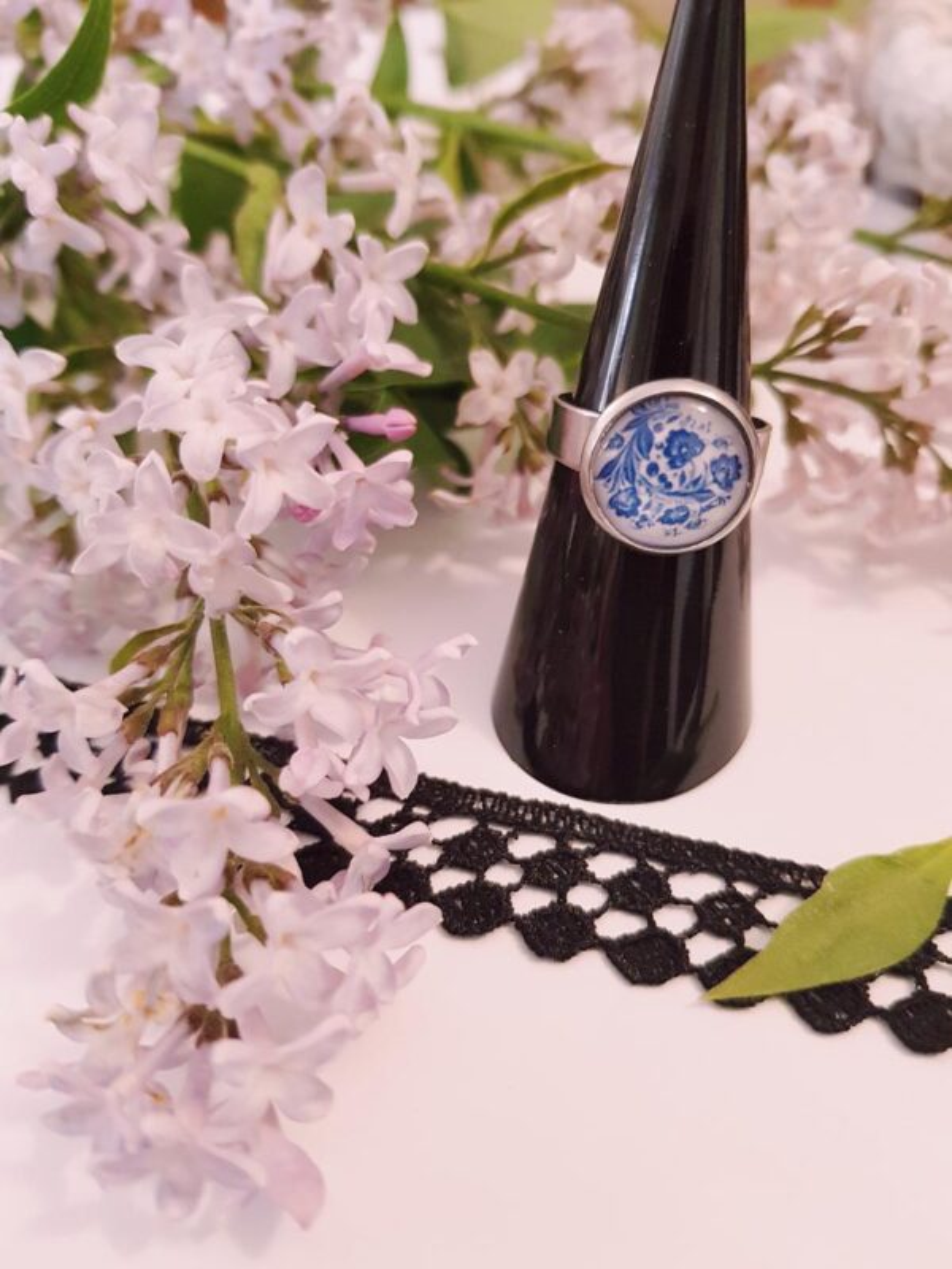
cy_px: 634
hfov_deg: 53.1
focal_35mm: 26
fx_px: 953
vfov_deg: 67.3
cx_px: 476
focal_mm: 4.2
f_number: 1.7
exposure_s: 1/12
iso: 250
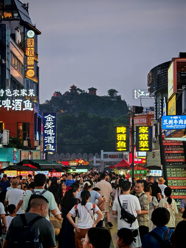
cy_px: 124
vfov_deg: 13.7
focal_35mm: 144
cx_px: 93
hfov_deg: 10.3
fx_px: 1032
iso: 500
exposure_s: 1/100
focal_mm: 15.38
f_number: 2.6
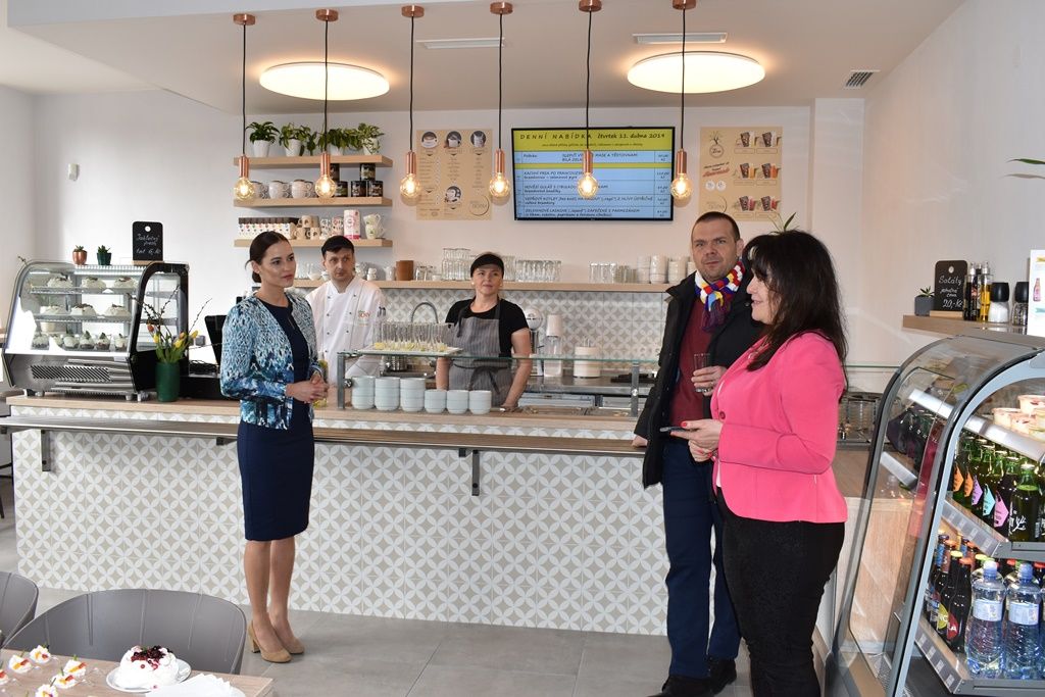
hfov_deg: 61.9
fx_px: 871
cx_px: 522
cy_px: 348
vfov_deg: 43.6
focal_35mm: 30
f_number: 8
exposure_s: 1/60
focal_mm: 20
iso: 400
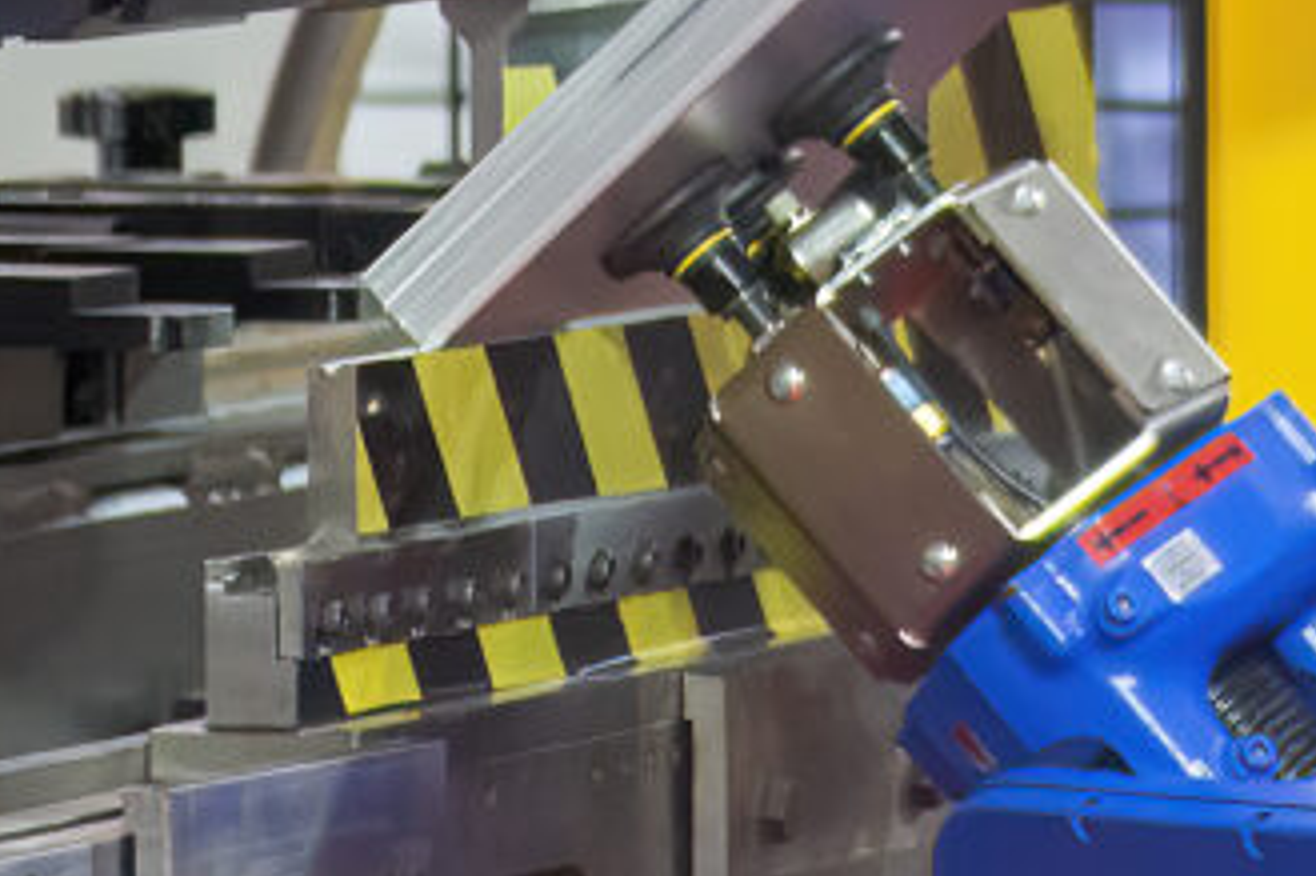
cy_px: 134
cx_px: 592
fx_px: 13664
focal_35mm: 374
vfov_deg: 3.7
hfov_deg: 5.5
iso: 2500
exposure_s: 1/160
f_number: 4
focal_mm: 120
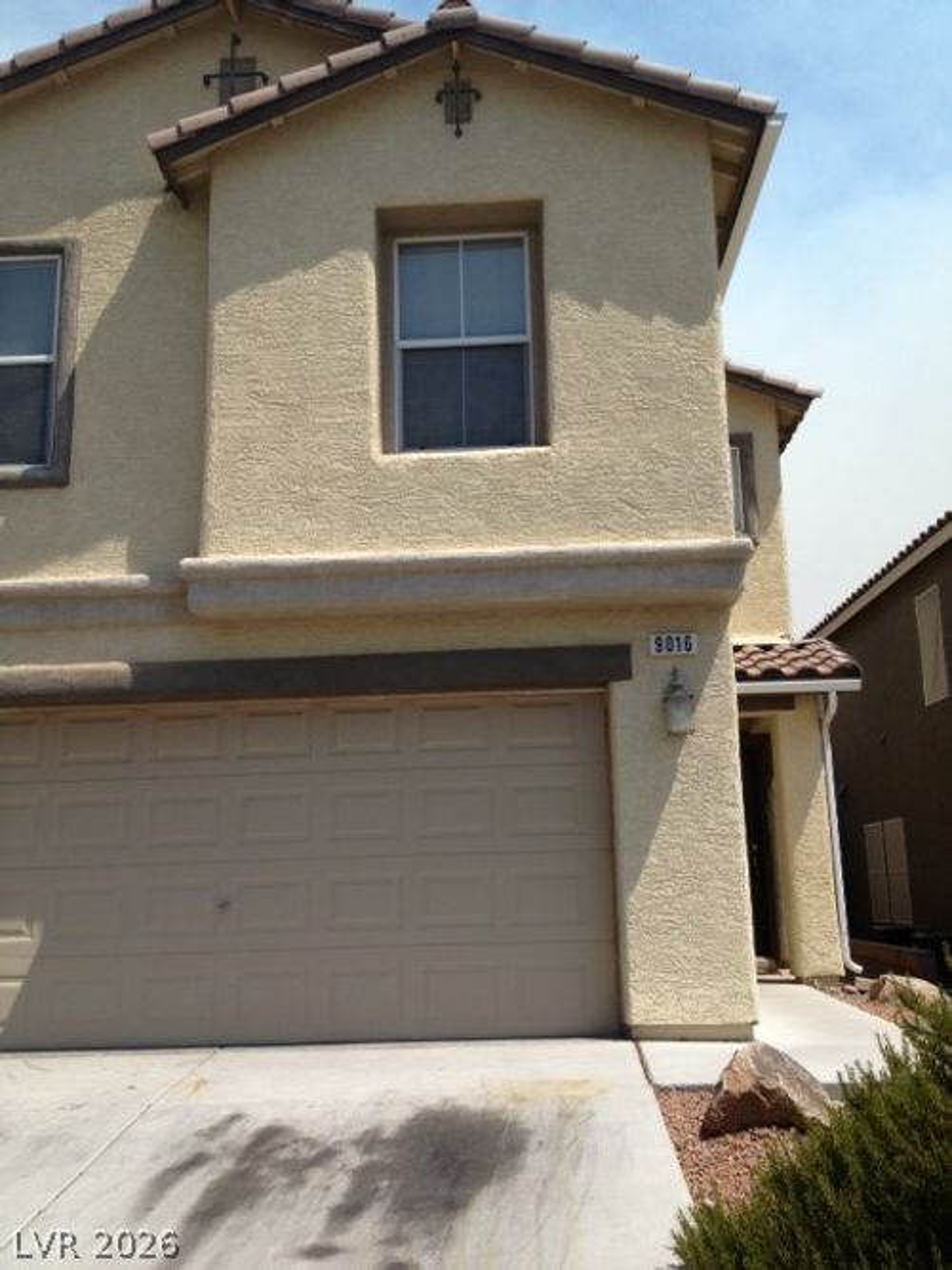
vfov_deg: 52.6
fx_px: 1284
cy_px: 635
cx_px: 476
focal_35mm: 35
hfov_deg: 40.7
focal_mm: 4.28
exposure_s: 1/2513
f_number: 2.4
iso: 50
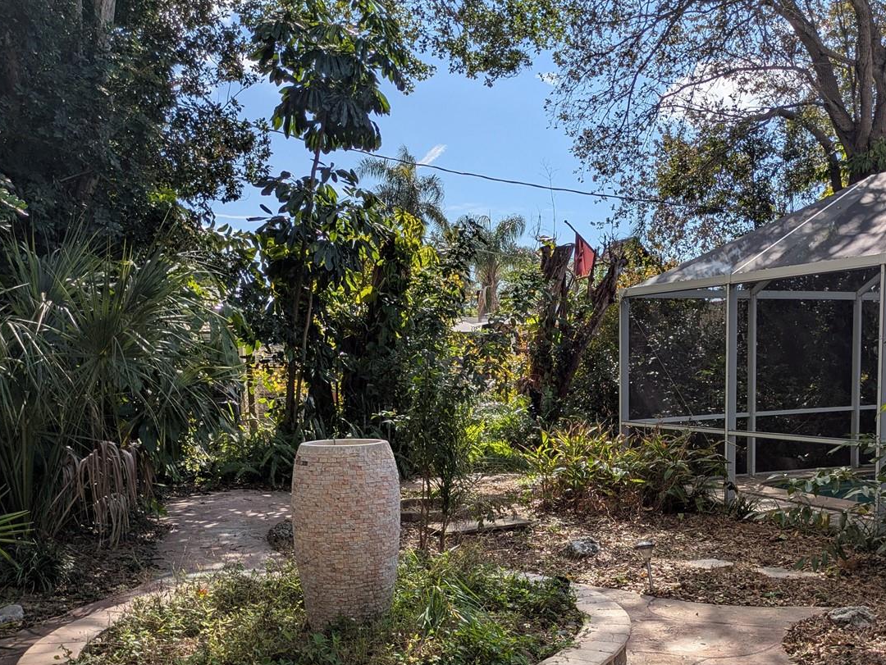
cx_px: 579
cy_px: 452
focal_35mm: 37
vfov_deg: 38.2
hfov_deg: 49.4
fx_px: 947
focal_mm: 5.43
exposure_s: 1/3378
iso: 51
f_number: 1.89
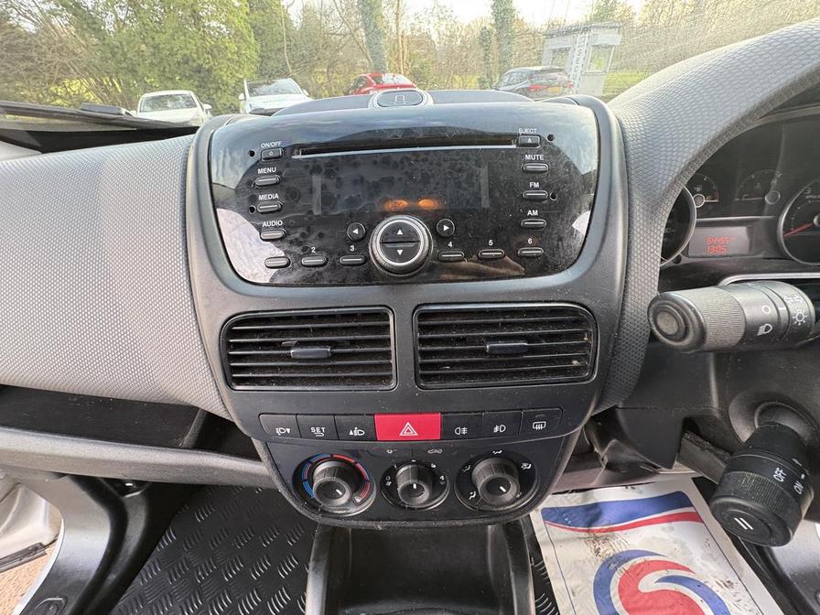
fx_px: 332
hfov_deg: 102.1
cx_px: 410
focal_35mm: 14
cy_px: 308
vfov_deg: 85.7
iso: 400
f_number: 2.2
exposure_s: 1/60
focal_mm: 2.22
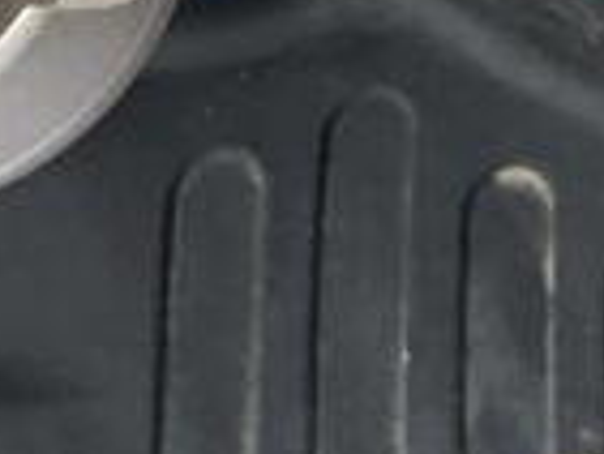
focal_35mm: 210
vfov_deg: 6.2
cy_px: -1161
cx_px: 1268
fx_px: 3667
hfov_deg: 8.8
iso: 20
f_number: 1.8
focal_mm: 3
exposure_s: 1/122
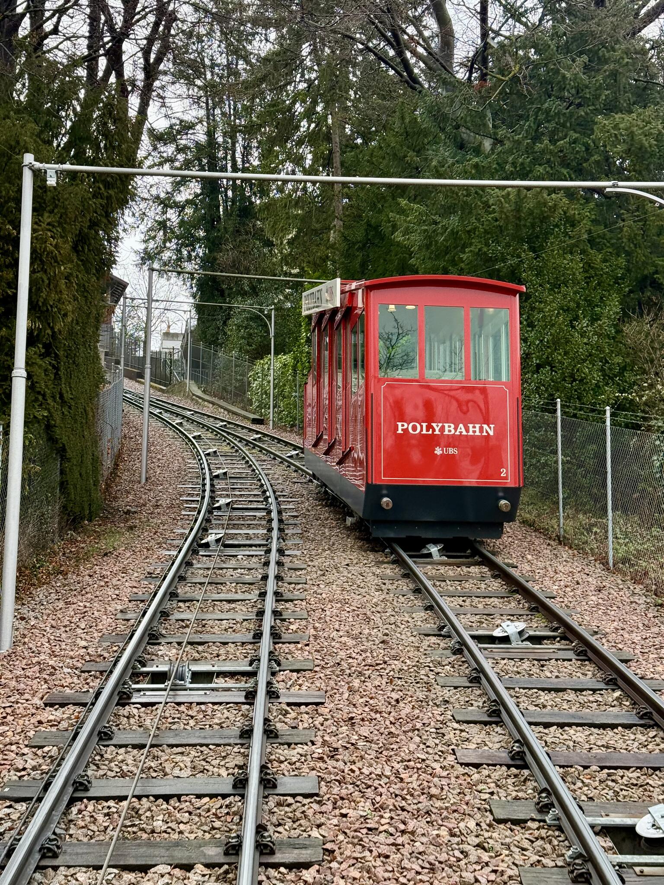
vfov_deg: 39.7
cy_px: 442
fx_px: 1228
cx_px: 332
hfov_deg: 30.3
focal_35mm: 48
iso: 125
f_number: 1.78
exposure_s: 1/202
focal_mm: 6.76
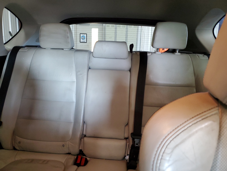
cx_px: 114
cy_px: 86
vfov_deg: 53.1
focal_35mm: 26
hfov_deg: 67.3
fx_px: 170
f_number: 1.5
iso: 250
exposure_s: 1/60.2
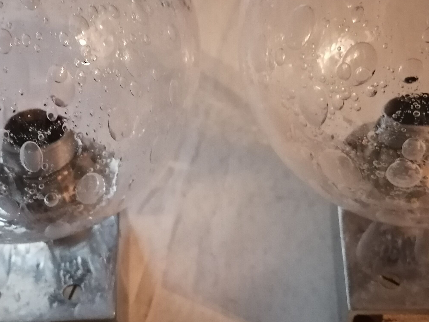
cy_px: 155
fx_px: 669
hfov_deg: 35.5
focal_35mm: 54
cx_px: 207
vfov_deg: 27.0
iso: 1600
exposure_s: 1/25
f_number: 1.8
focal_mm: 5.3
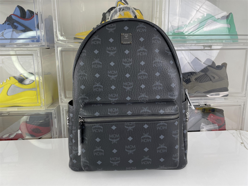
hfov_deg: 67.3
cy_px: 93
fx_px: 186
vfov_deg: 53.1
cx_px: 124
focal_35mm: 26
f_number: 1.6
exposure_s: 1/100
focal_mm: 4.2
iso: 40
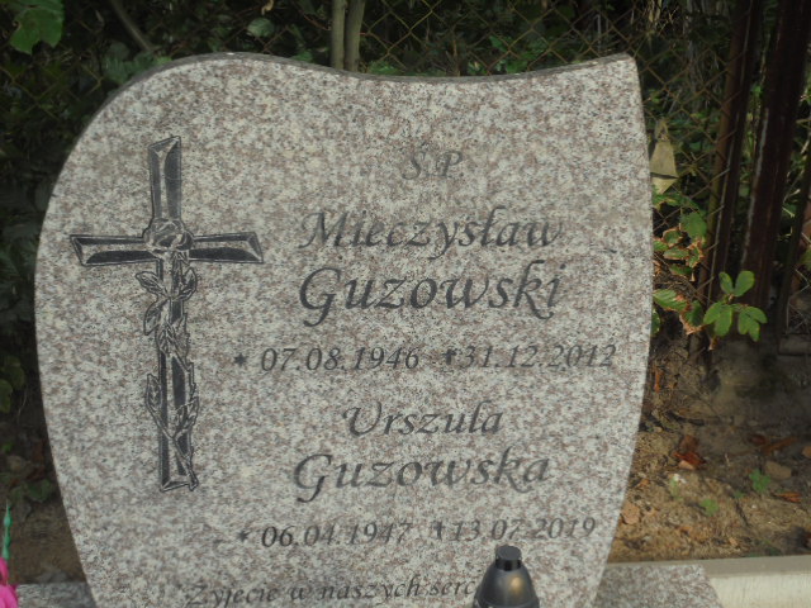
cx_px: 406
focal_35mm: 64
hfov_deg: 30.3
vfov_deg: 22.9
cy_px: 304
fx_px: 1499
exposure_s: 1/160
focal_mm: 11.5
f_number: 5.6
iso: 100
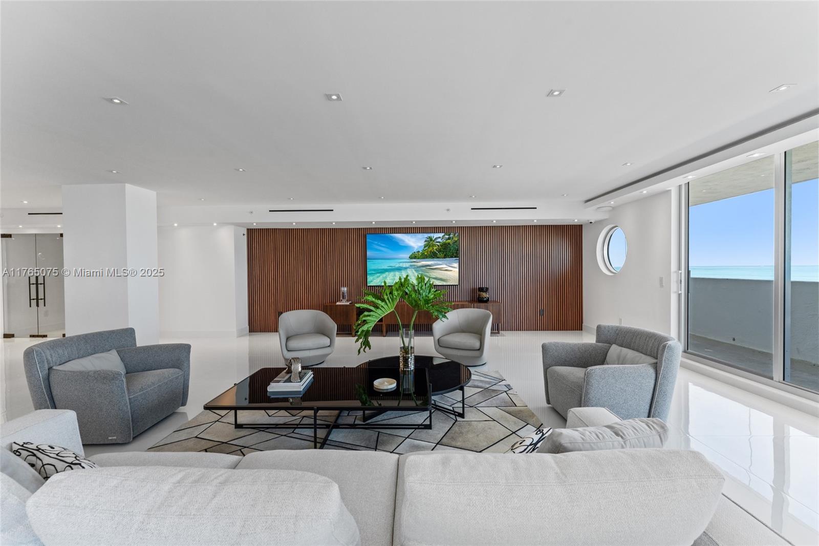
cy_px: 273
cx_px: 410
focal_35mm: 14
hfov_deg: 104.3
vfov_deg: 81.2
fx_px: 318
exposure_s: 1/20
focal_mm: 14
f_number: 9
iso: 500
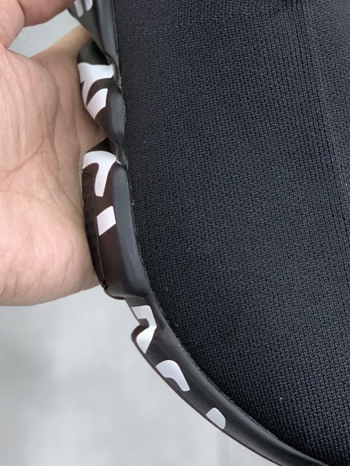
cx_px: 226
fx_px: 1766
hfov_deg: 11.3
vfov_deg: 15.0
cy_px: 106
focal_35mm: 131
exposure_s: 1/100
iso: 32
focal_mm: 6
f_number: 2.4
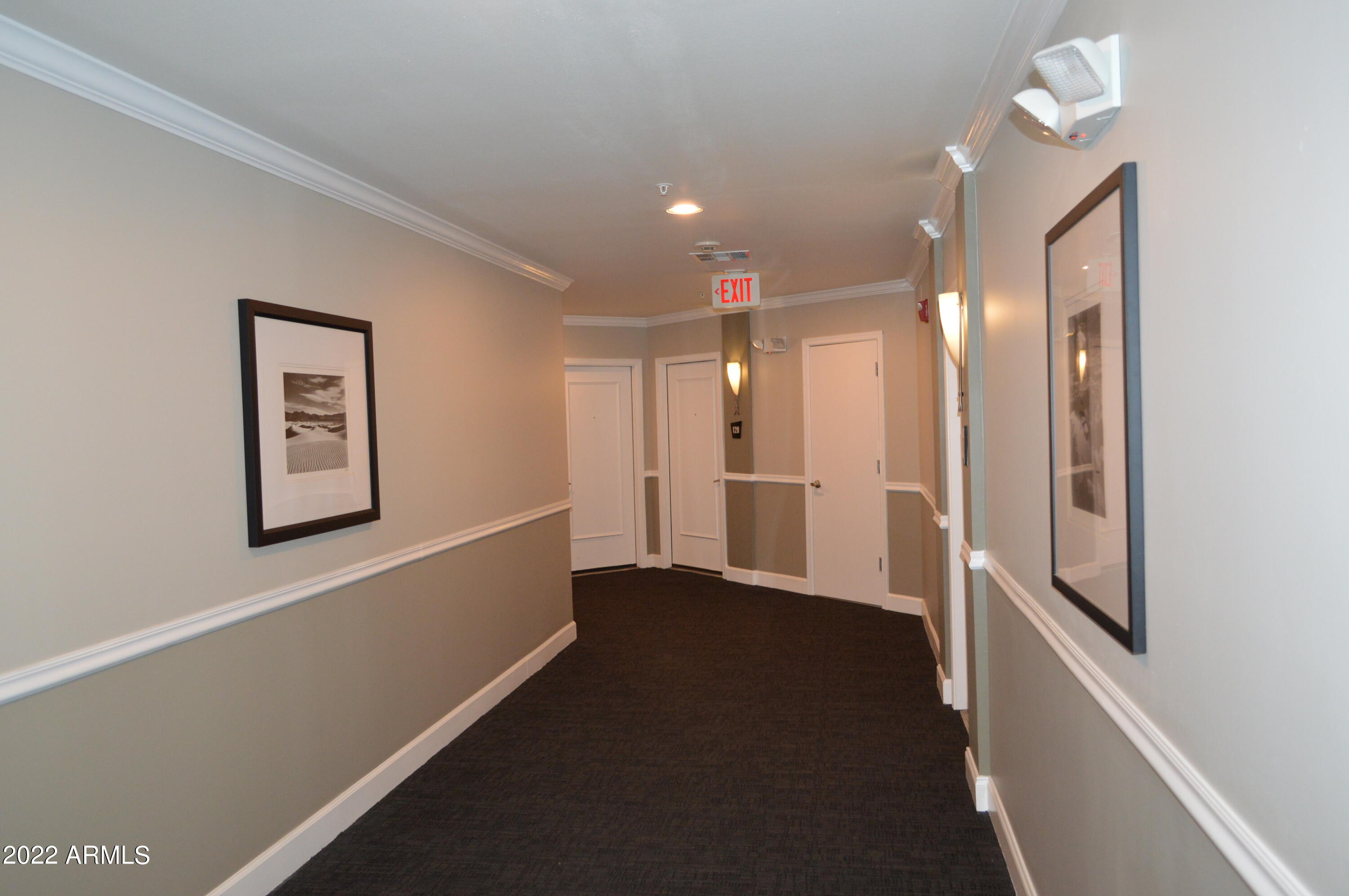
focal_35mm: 27
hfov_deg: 67.4
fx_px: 1011
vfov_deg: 47.8
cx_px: 674
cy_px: 448
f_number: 3.5
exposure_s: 1/60
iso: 1000
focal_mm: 18
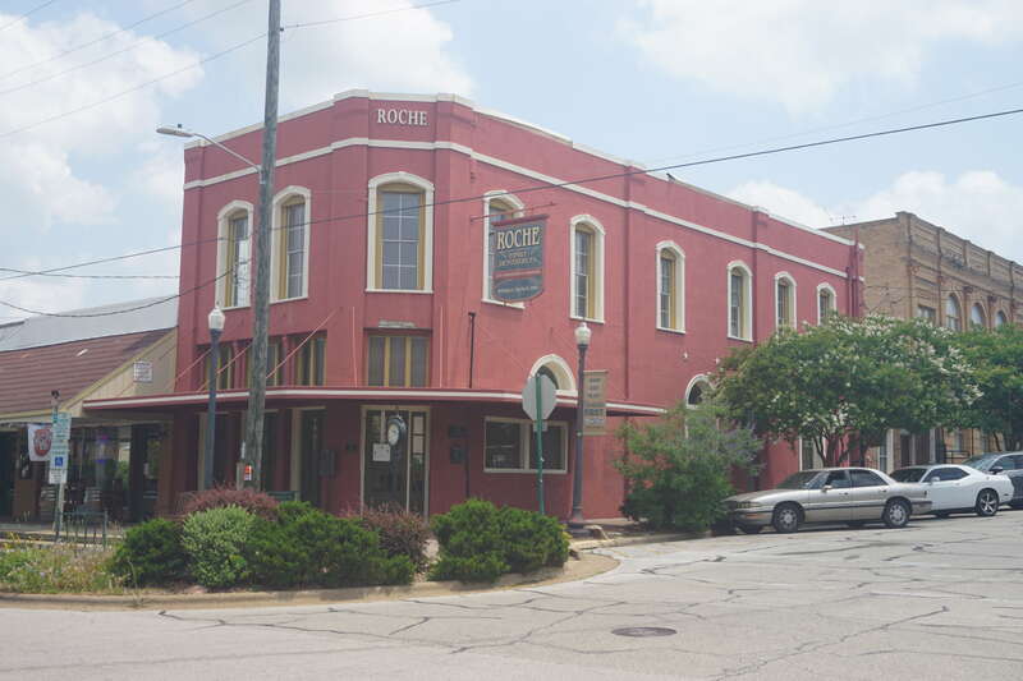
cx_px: 512
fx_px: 1151
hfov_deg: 47.9
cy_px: 340
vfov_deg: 33.0
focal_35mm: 40
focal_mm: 27
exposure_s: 1/125
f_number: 11
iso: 100
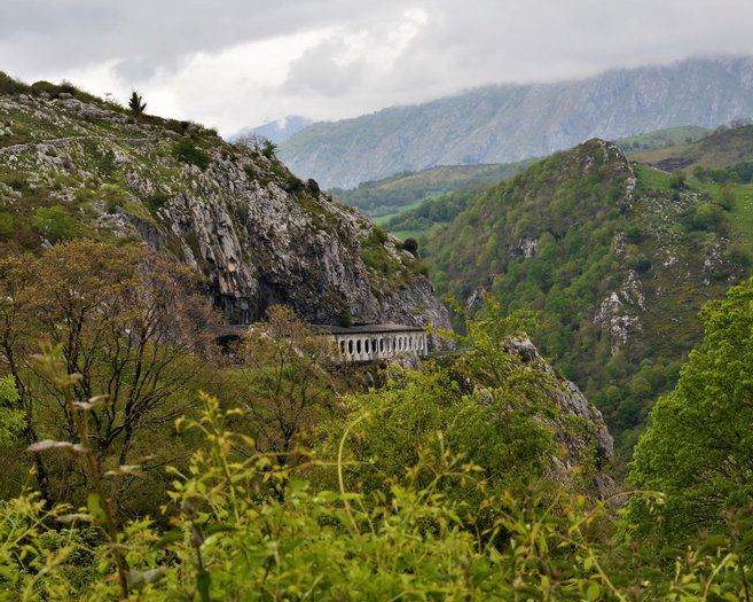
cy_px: 300
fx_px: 1983
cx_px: 405
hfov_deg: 21.5
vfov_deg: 17.3
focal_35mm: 89
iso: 400
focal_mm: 52
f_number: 10
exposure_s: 1/250
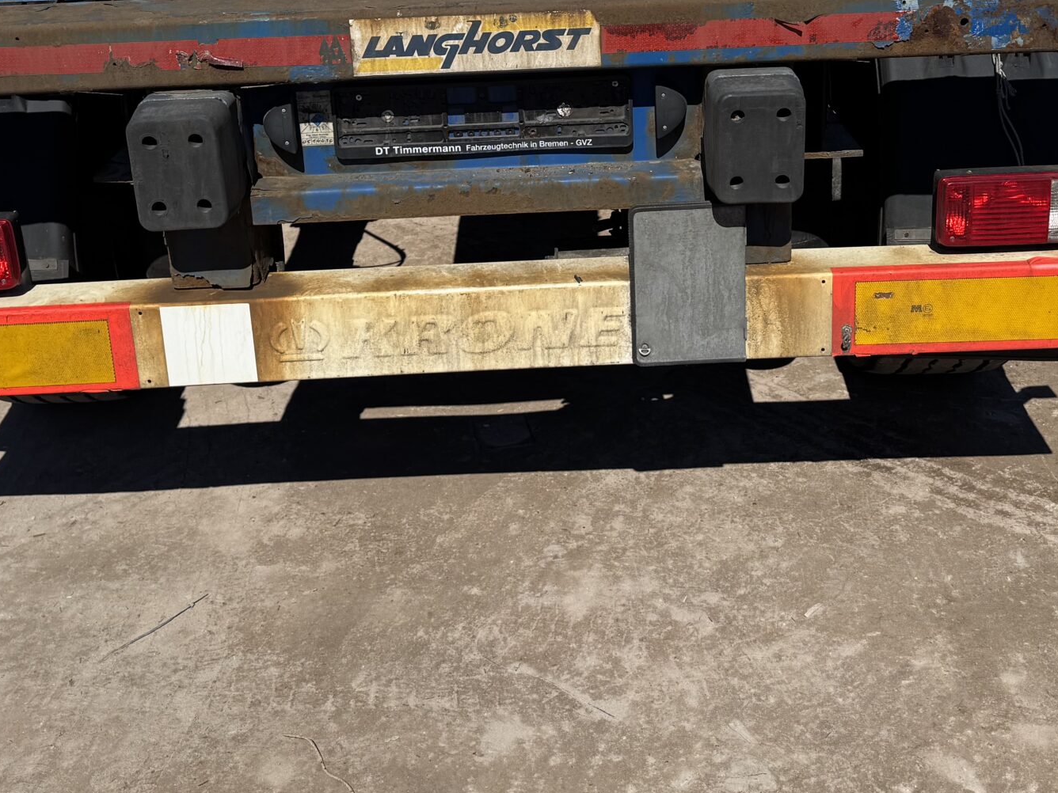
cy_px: 125
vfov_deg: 30.5
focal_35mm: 46
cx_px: 573
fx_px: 1406
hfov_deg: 41.2
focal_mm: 6.76
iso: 80
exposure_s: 1/7092
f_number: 1.78
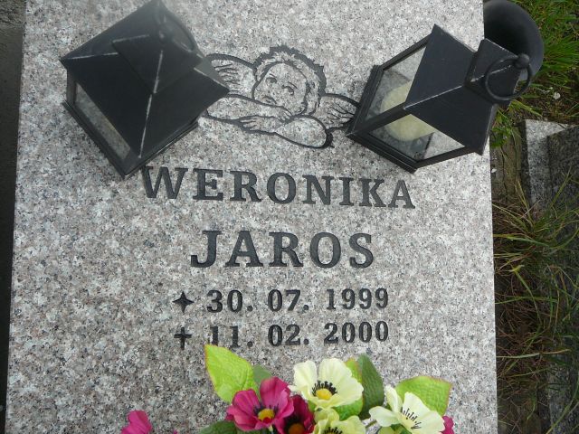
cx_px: 290
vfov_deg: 40.7
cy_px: 217
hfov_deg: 52.6
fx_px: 585
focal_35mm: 35
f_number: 2.8
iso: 80
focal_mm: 5.2
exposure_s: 1/400
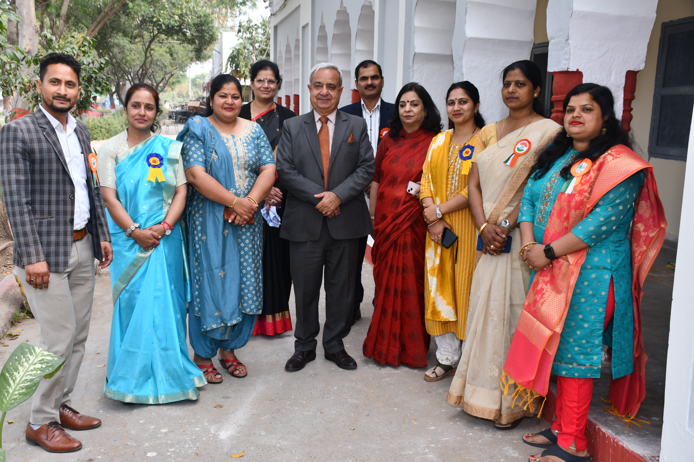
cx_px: 347
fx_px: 771
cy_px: 231
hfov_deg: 48.5
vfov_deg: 33.4
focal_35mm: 40
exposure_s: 1/125
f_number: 6.3
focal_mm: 27
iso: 200
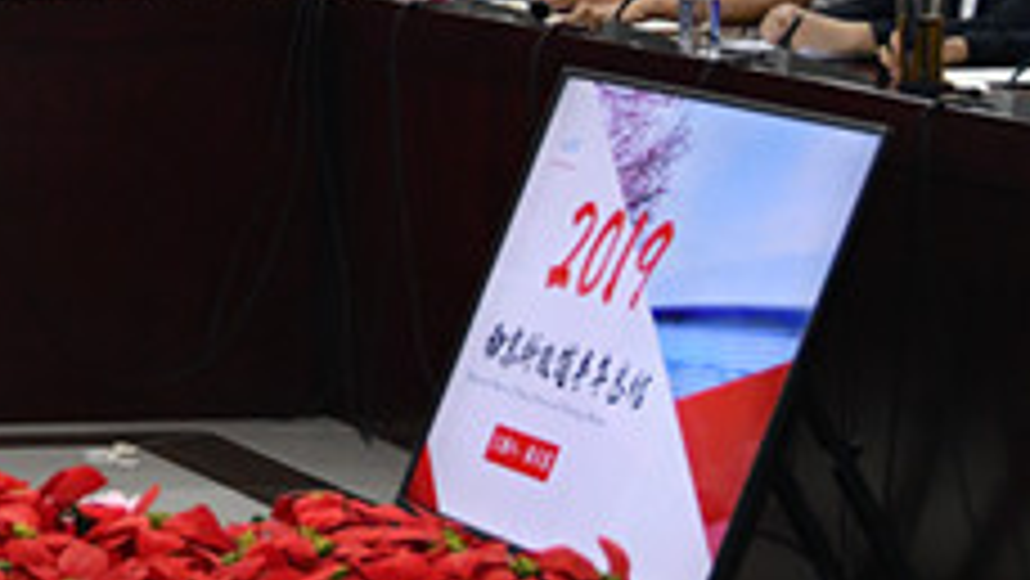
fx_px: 6530
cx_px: -207
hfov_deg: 8.9
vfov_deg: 5.1
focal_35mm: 239
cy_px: -94
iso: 4000
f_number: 4.8
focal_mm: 60
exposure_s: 1/125
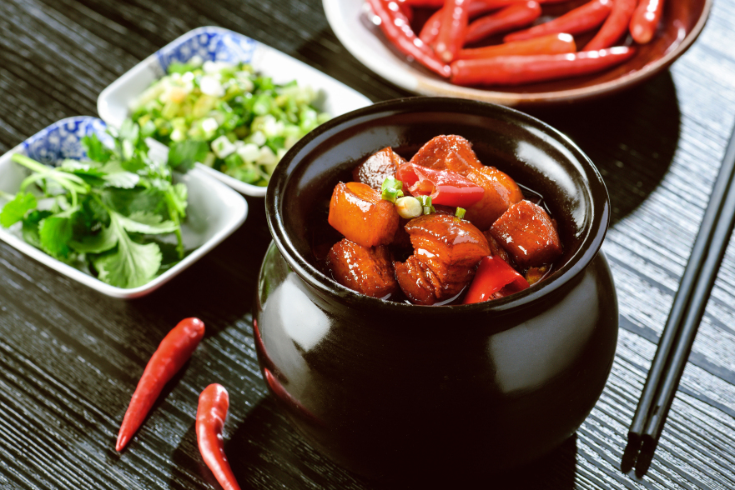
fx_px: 2492
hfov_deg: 16.8
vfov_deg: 11.2
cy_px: 245
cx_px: 420
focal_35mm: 122
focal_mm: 105
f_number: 11
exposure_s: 1/160
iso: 160
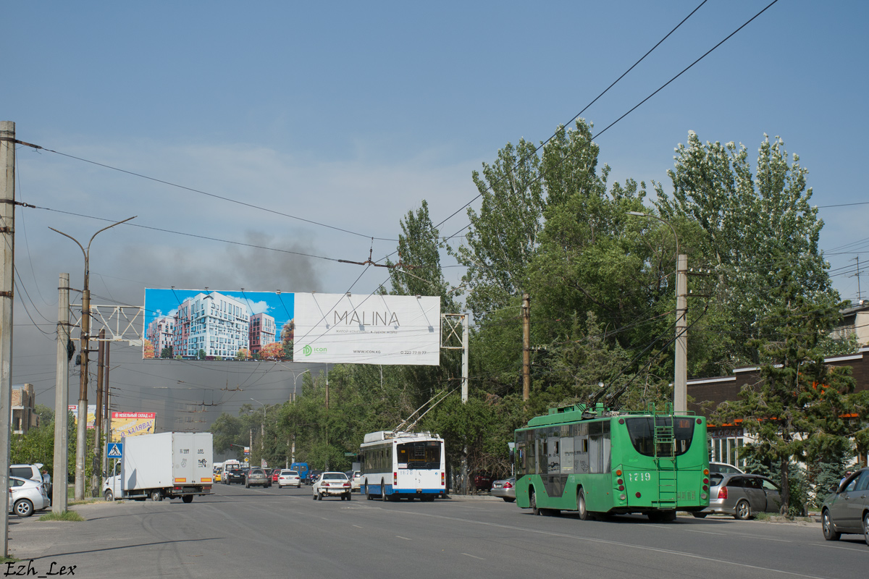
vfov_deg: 20.3
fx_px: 1617
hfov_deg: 30.1
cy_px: 290
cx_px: 434
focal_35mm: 67
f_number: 7.1
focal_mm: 45
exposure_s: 1/1250
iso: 200
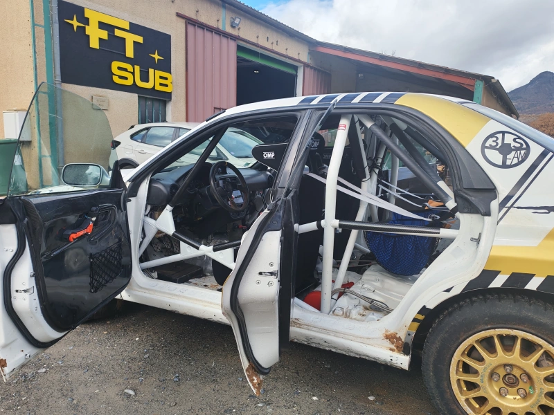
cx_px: 277
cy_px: 208
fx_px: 432
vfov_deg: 51.4
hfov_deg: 65.3
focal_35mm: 27
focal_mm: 6.12
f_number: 1.9
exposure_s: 1/540
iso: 50
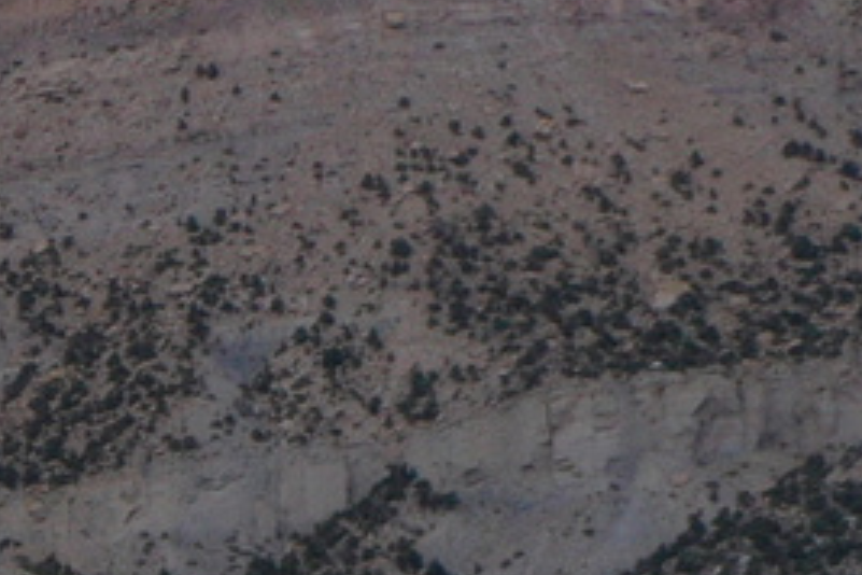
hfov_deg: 7.5
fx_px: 5148
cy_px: 1998
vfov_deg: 5.8
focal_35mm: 215
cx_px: -2308
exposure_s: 1/500
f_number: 5.6
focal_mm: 10.26
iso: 100
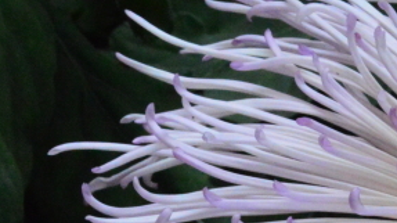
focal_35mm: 504
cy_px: 323
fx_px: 5302
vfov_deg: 2.4
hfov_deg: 4.3
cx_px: 480
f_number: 22
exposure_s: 1/100
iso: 6400
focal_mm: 90
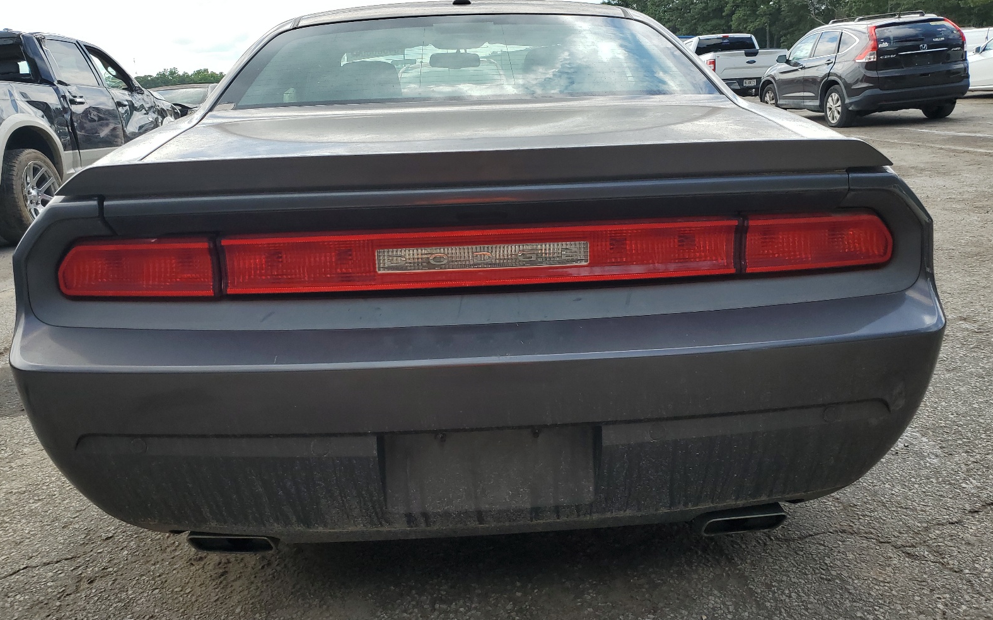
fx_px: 758
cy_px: 288
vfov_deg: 44.5
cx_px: 492
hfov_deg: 66.5
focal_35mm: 28
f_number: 1.5
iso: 50
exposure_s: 1/1429
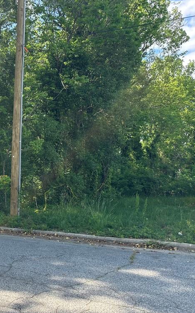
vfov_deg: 55.3
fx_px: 298
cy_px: 155
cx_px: -14
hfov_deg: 32.4
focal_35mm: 35
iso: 80
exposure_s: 1/894
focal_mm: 6.86
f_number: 1.78
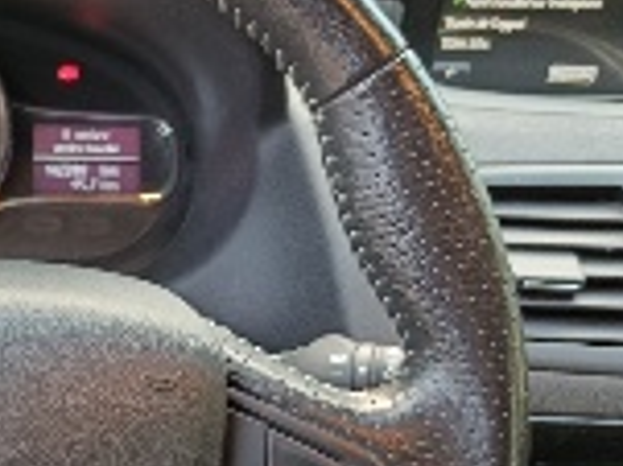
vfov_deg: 21.8
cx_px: -140
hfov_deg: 26.0
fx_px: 1187
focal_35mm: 66
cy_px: 400
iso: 743
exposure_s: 1/50
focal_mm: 5.24
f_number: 1.7
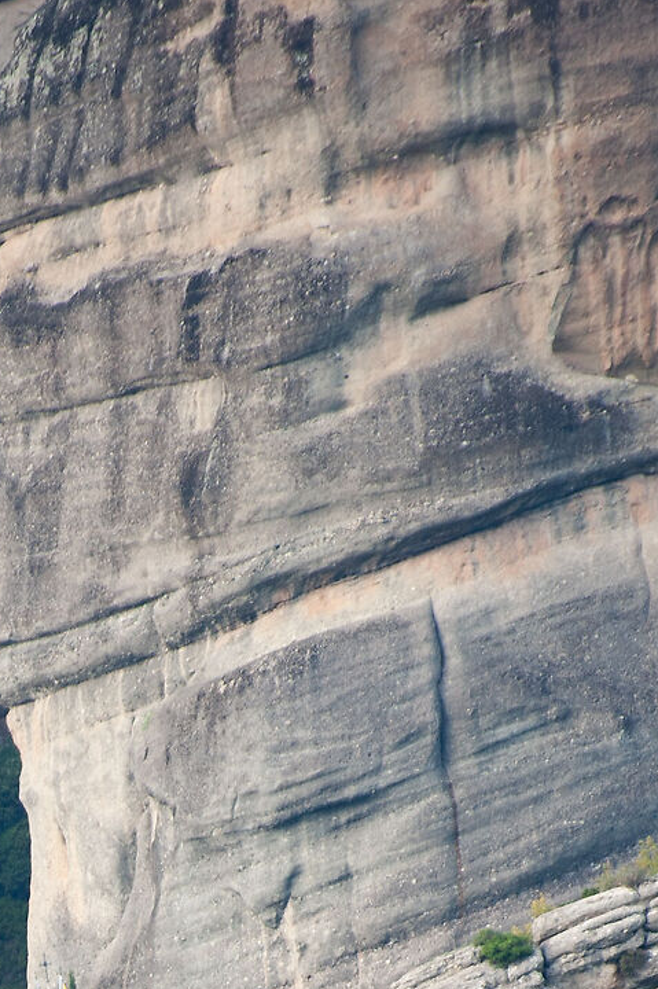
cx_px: -78
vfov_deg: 2.6
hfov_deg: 1.7
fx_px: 21963
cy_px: 1423
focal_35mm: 800
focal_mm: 240
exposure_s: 1/250
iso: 200
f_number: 5.3
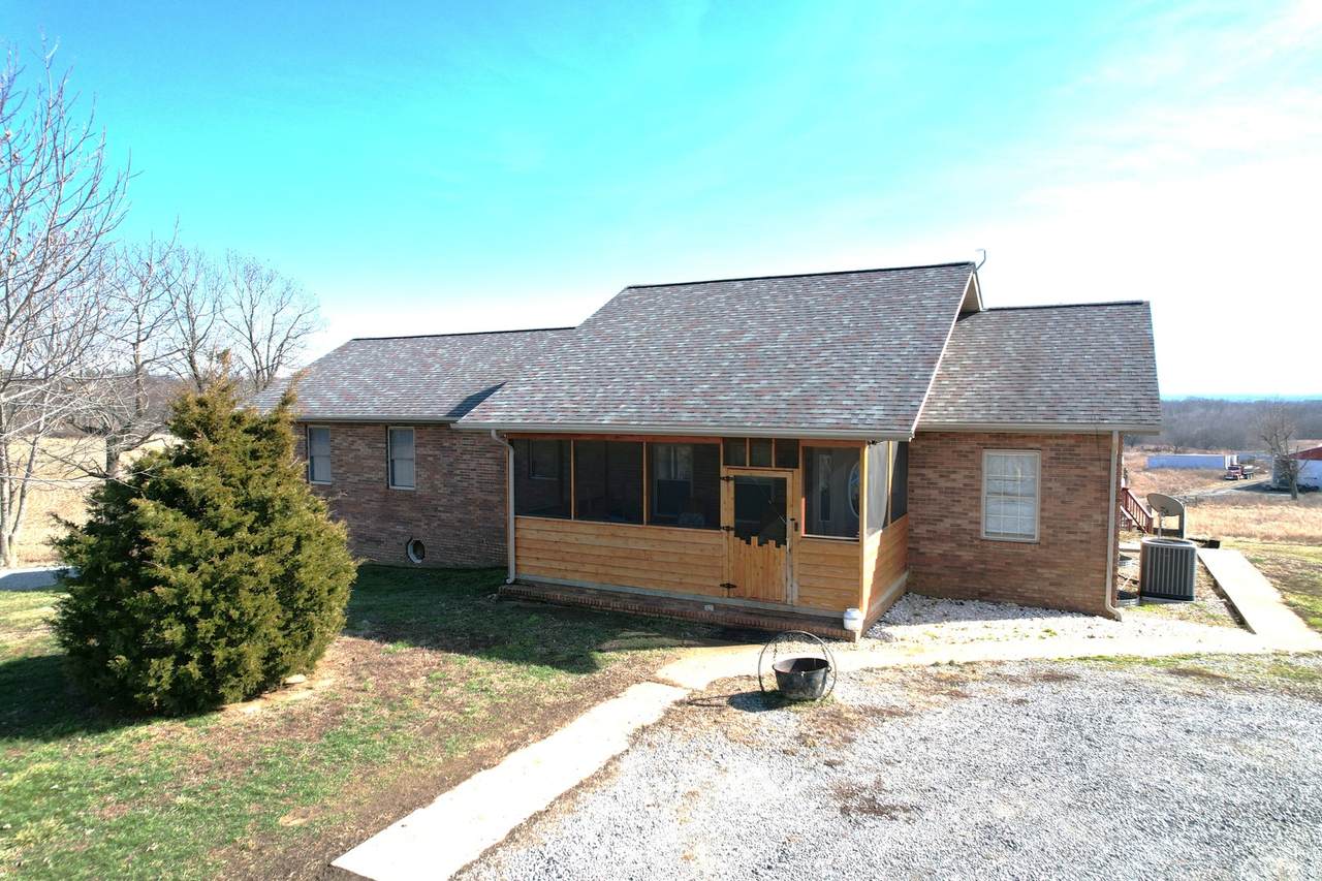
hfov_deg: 78.6
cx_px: 661
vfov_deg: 57.2
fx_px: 808
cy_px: 440
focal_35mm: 22
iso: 100
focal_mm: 8.38
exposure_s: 1/1500
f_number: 2.8
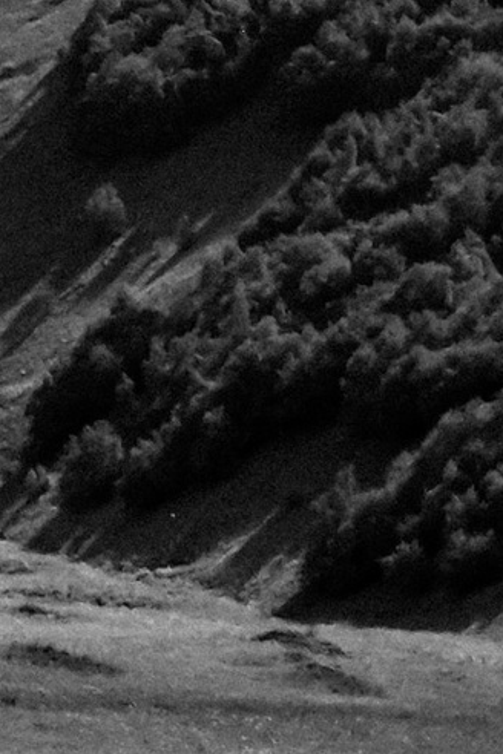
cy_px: 927
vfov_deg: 6.6
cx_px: 1124
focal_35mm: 312
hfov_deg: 4.3
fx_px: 6538
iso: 500
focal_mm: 26.5
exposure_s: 1/250
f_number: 14
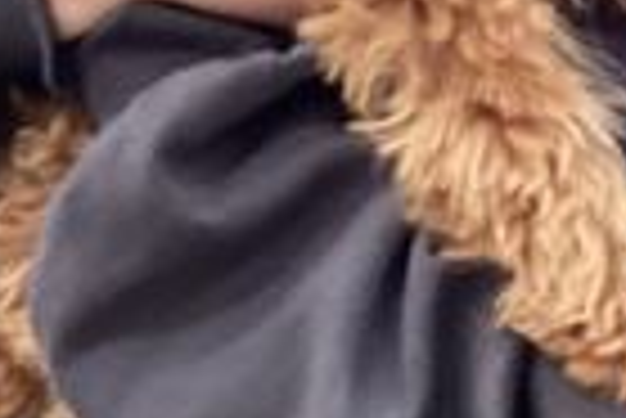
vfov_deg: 9.6
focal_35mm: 139
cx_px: 459
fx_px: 2420
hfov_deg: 14.7
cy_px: -243
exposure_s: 1/60
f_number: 2.4
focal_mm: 3.3
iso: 125
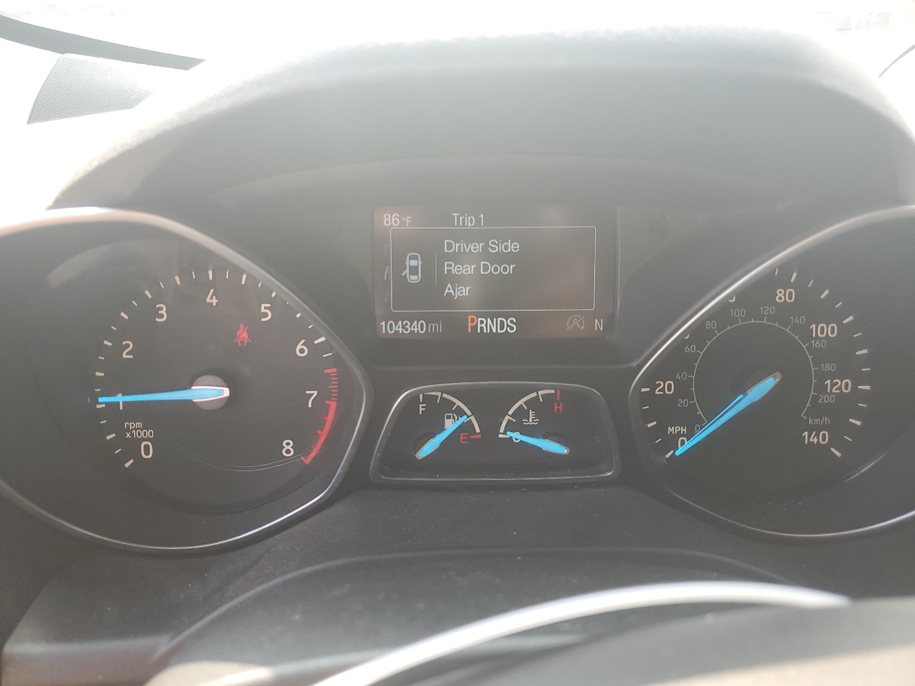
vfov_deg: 53.1
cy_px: 343
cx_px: 458
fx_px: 687
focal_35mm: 26
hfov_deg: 67.3
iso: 50
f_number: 1.5
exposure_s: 1/192
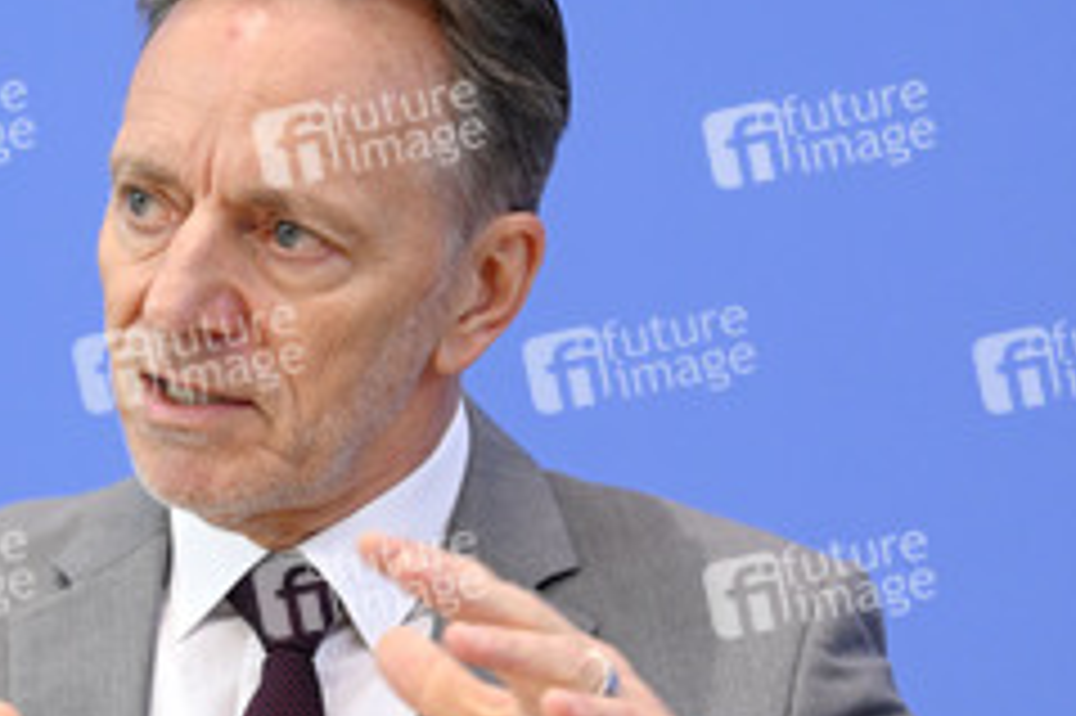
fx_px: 5914
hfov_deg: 10.4
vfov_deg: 6.9
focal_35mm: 198
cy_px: 473
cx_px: 250
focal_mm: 105
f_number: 5.6
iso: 2500
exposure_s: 1/400
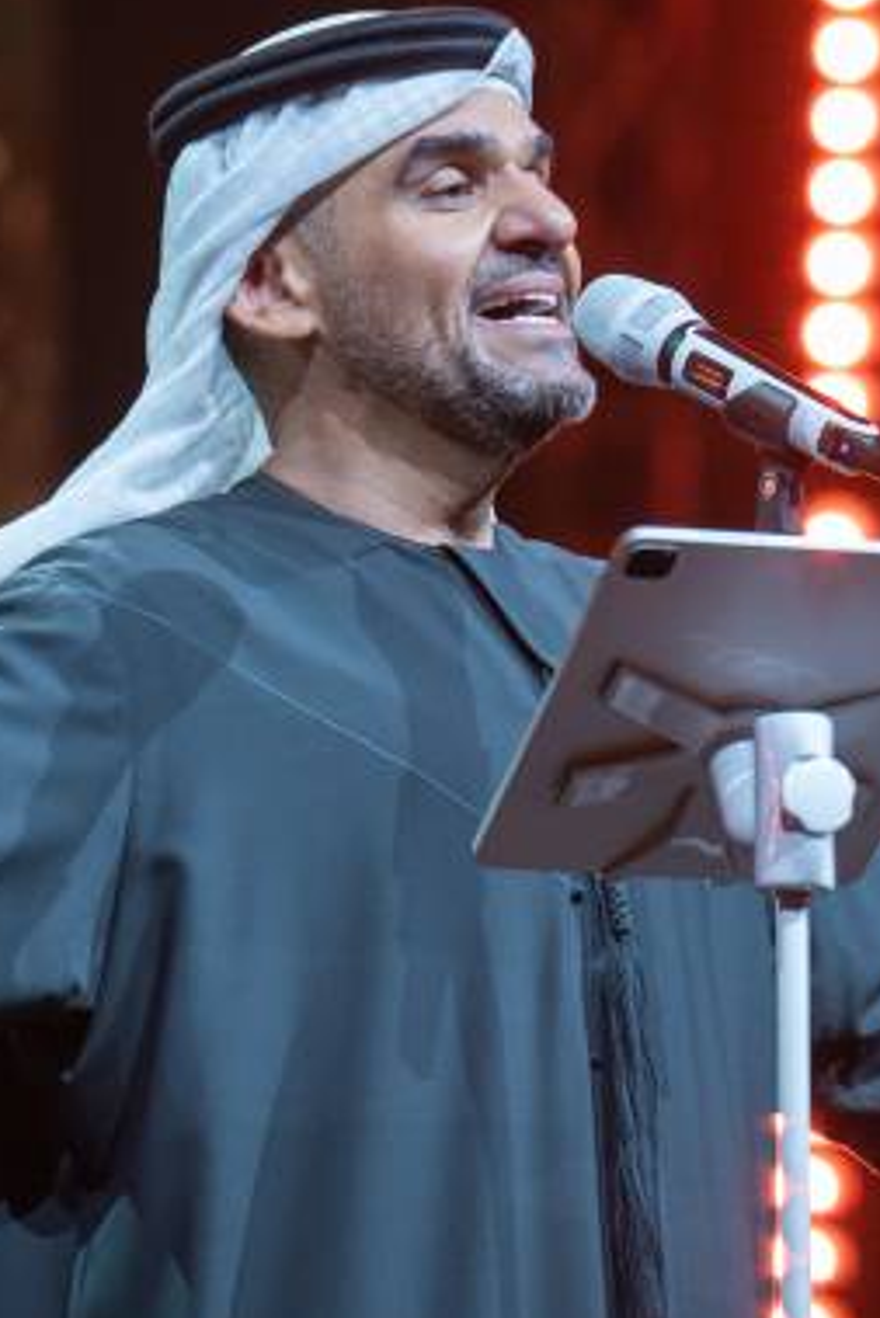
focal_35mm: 527
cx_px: 769
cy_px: 908
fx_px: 19304
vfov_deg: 3.9
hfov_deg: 2.6
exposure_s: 1/200
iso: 320
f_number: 3.5
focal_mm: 200
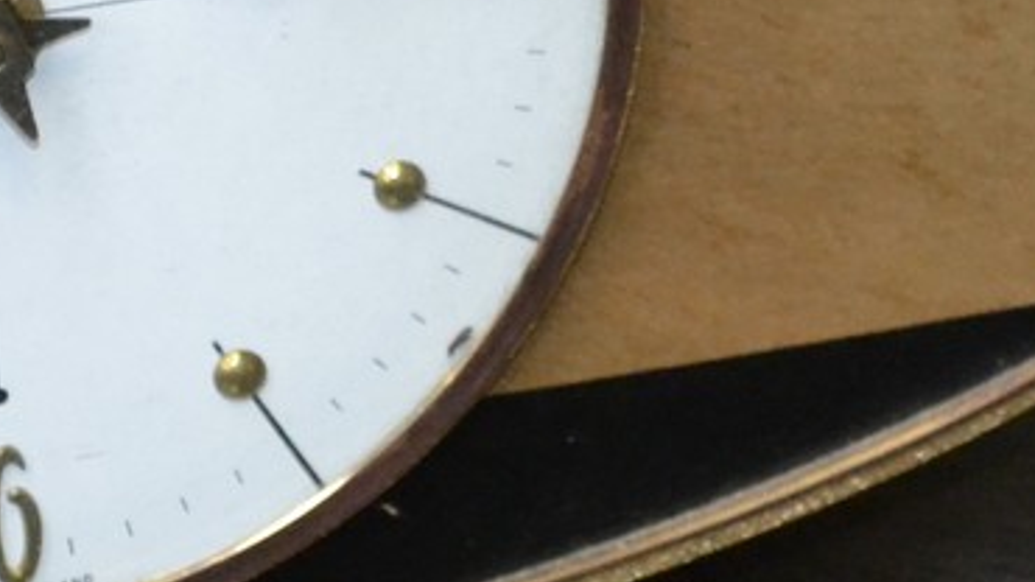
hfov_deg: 6.1
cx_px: 492
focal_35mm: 353
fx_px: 9686
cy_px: -119
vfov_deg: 3.4
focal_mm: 52
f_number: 5.6
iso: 2800
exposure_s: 1/60
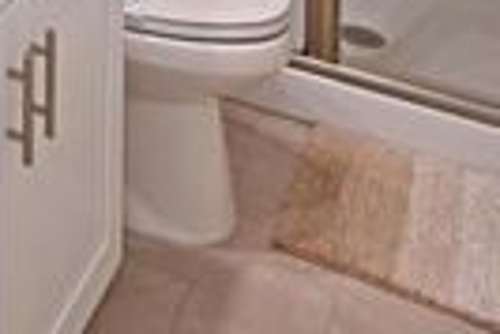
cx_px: -190
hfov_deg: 23.4
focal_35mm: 74
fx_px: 1029
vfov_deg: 13.2
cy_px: -497
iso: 640
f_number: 2.8
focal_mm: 14
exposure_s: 1/125
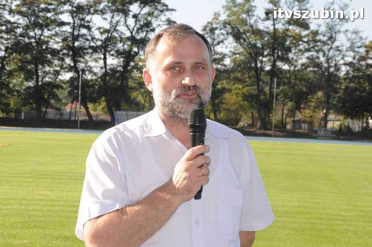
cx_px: 186
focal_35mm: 87
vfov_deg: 15.7
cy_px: 124
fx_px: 898
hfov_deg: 23.4
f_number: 13
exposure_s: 1/200
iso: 400
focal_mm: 58
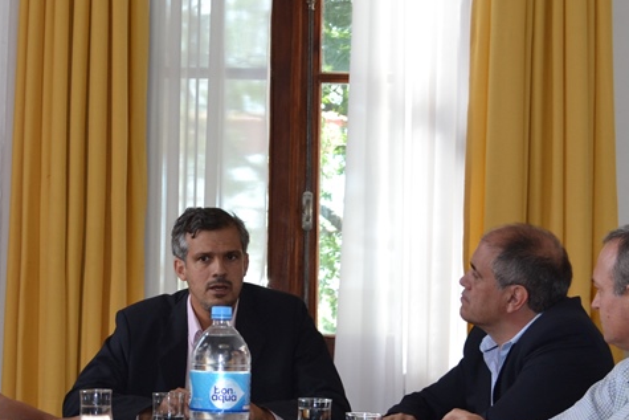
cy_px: 246
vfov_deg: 14.1
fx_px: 1695
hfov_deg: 21.0
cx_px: 216
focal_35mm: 97
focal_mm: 30
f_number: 4.5
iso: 360
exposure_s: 1/125
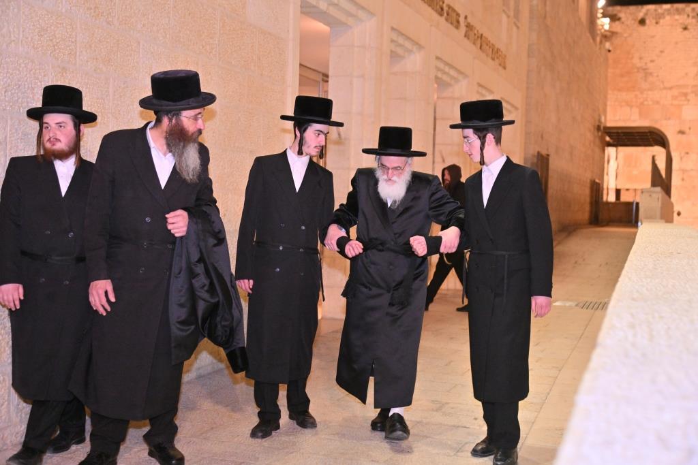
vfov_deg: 27.0
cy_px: 232
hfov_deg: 39.6
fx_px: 970
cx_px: 349
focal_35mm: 50
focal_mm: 50
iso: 2000
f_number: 4
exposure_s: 1/160
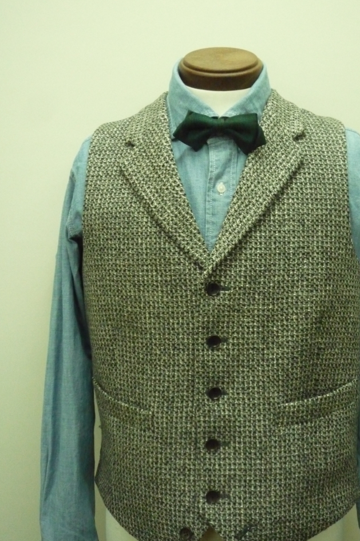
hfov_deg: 30.4
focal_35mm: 44
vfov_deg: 44.5
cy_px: 288
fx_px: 660
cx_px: 216
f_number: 4
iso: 800
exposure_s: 1/40
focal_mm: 6.8
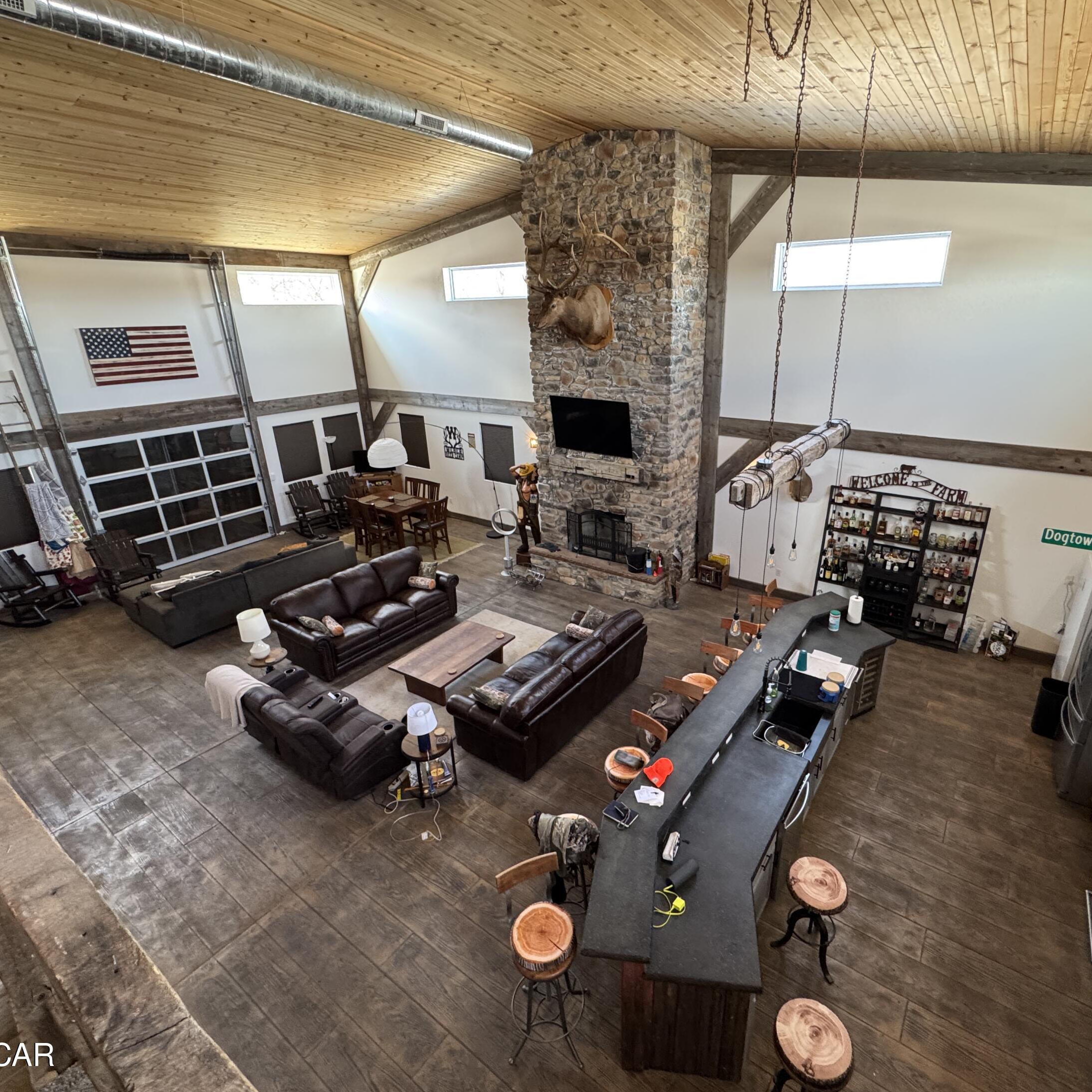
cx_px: 606
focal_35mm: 17
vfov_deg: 84.0
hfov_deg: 83.7
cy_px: 544
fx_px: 607
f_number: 2.2
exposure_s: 1/60
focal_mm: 2.22
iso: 250
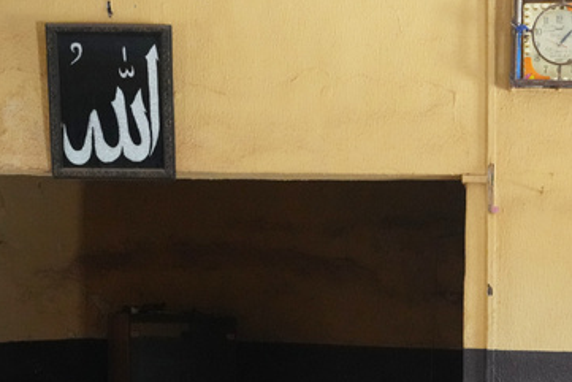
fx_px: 1351
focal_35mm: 85
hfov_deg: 23.5
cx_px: 475
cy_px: 486
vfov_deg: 15.4
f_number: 3.5
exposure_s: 1/250
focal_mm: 30
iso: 6400
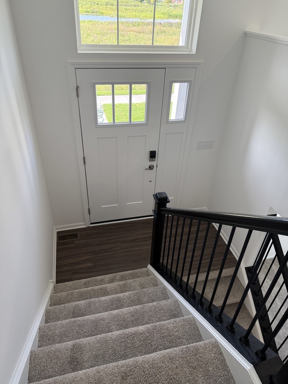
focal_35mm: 24
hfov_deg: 56.8
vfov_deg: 71.6
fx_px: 266
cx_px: 144
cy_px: 192
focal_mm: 6.76
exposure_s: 1/234
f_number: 1.78
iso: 125
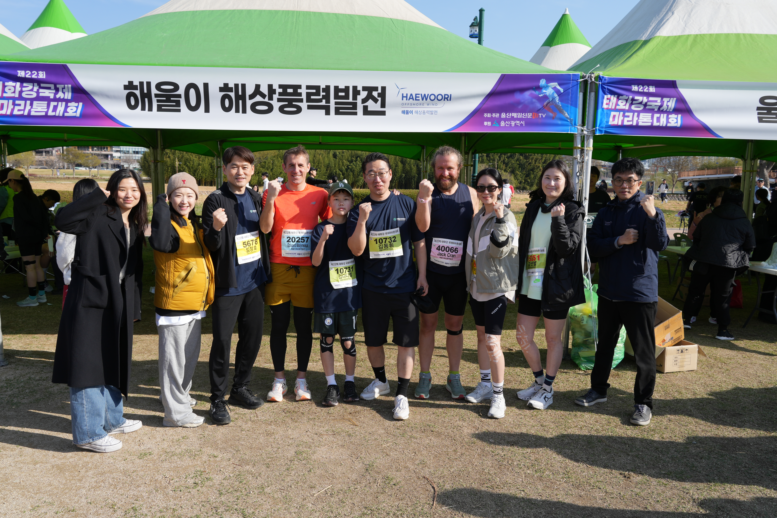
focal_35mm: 28
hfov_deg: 65.5
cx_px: 388
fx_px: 604
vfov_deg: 46.4
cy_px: 259
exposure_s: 1/250
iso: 100
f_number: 8
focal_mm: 28
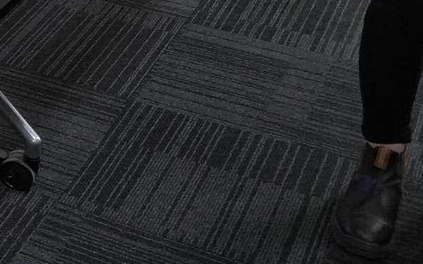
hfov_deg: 19.8
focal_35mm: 86
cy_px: -59
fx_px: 991
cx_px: -264
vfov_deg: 14.7
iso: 239
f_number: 1.7
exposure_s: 1/33
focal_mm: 4.1
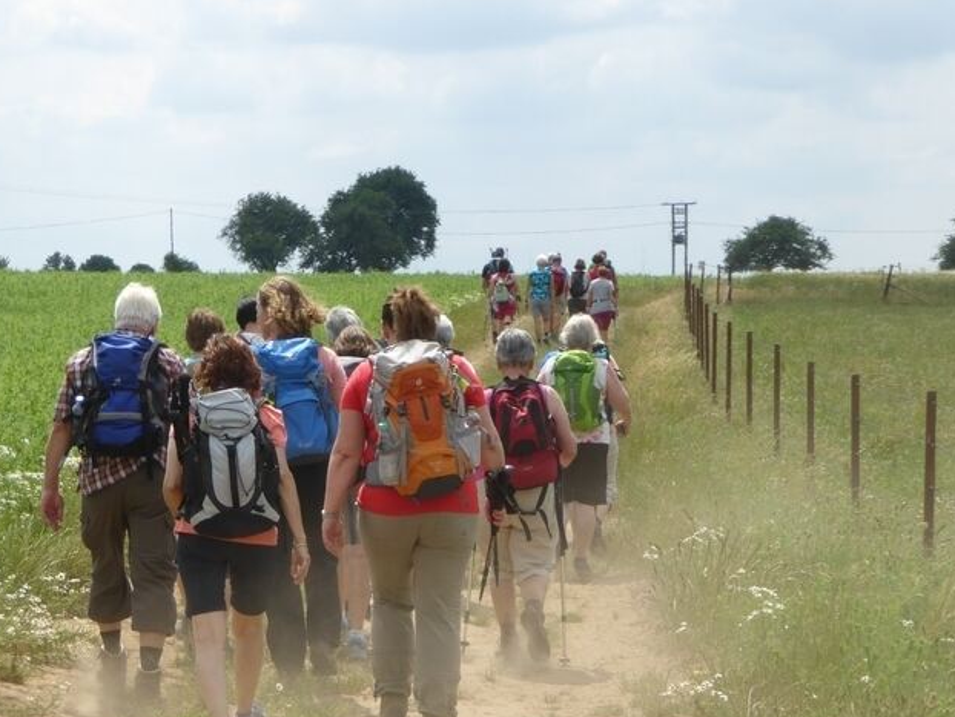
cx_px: 330
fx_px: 3726
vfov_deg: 11.0
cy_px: 547
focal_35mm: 135
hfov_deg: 14.6
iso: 100
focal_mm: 15
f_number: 4.8
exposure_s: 1/640
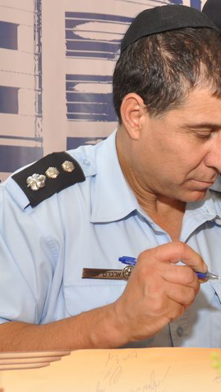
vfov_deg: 32.7
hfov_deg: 18.7
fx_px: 666
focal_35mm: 64
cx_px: 175
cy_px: 236
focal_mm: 22
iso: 500
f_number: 6.3
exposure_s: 1/60
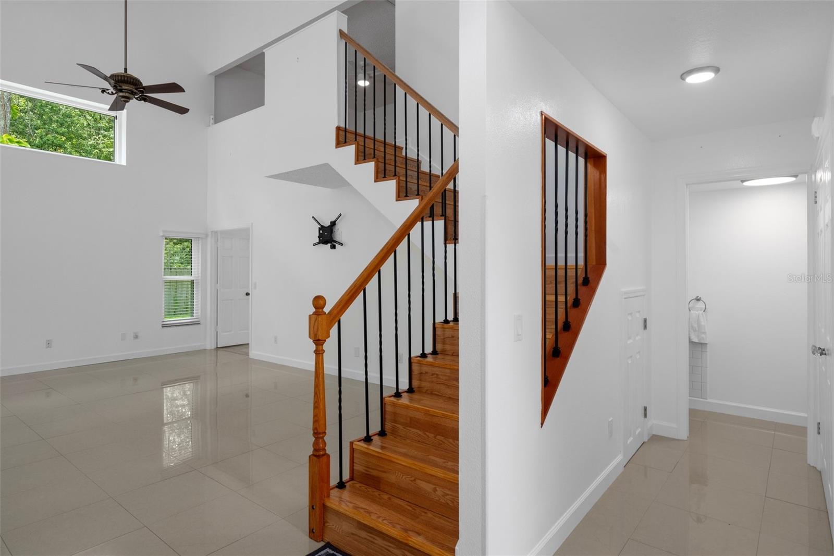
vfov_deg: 64.5
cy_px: 278
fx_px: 440
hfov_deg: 86.9
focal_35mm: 19
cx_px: 417
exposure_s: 1/13
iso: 400
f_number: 8
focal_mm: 19
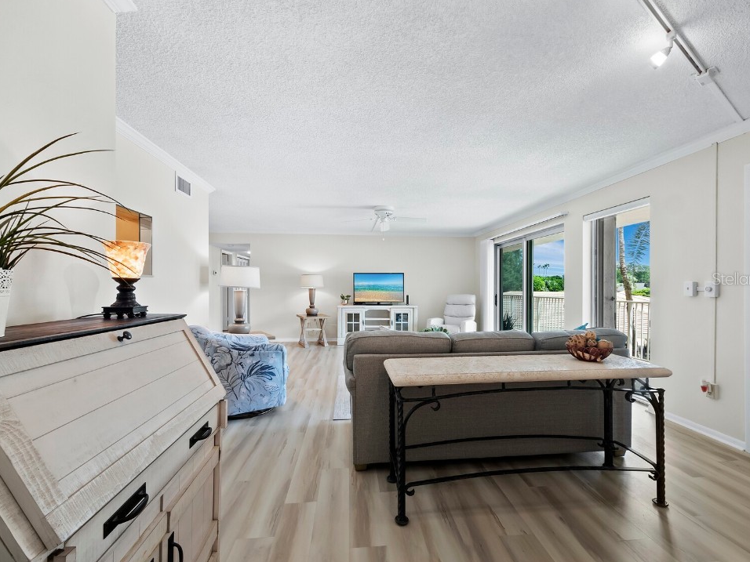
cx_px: 384
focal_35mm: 15
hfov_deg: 98.2
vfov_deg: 81.7
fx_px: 325
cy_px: 278
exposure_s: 1/2
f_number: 11
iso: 400
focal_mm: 7
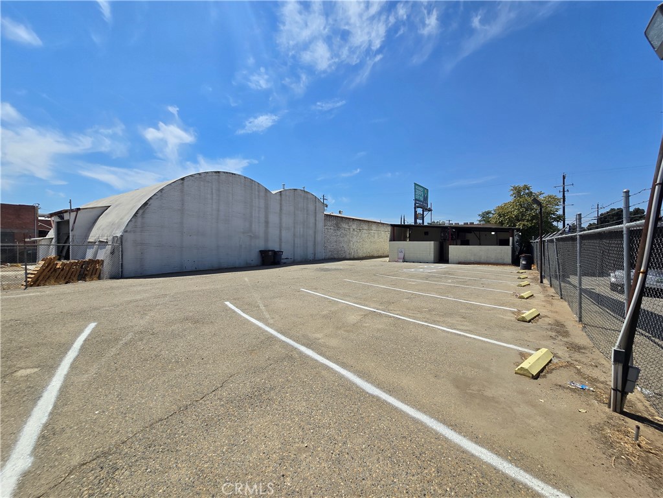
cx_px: 332
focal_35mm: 13
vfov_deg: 89.9
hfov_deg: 106.2
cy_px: 249
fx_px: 249
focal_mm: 2.2
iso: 50
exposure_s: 1/4420
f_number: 2.2
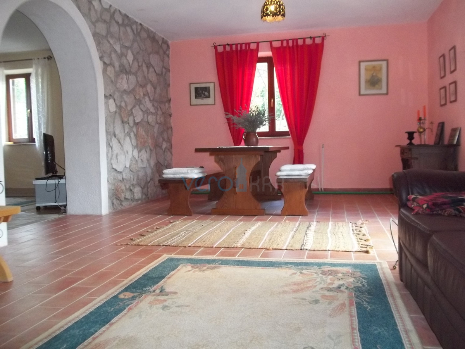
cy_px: 174
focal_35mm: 32
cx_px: 232
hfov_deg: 56.8
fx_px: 430
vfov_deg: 44.2
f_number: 2.9
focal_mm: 5.7
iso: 250
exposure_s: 1/40
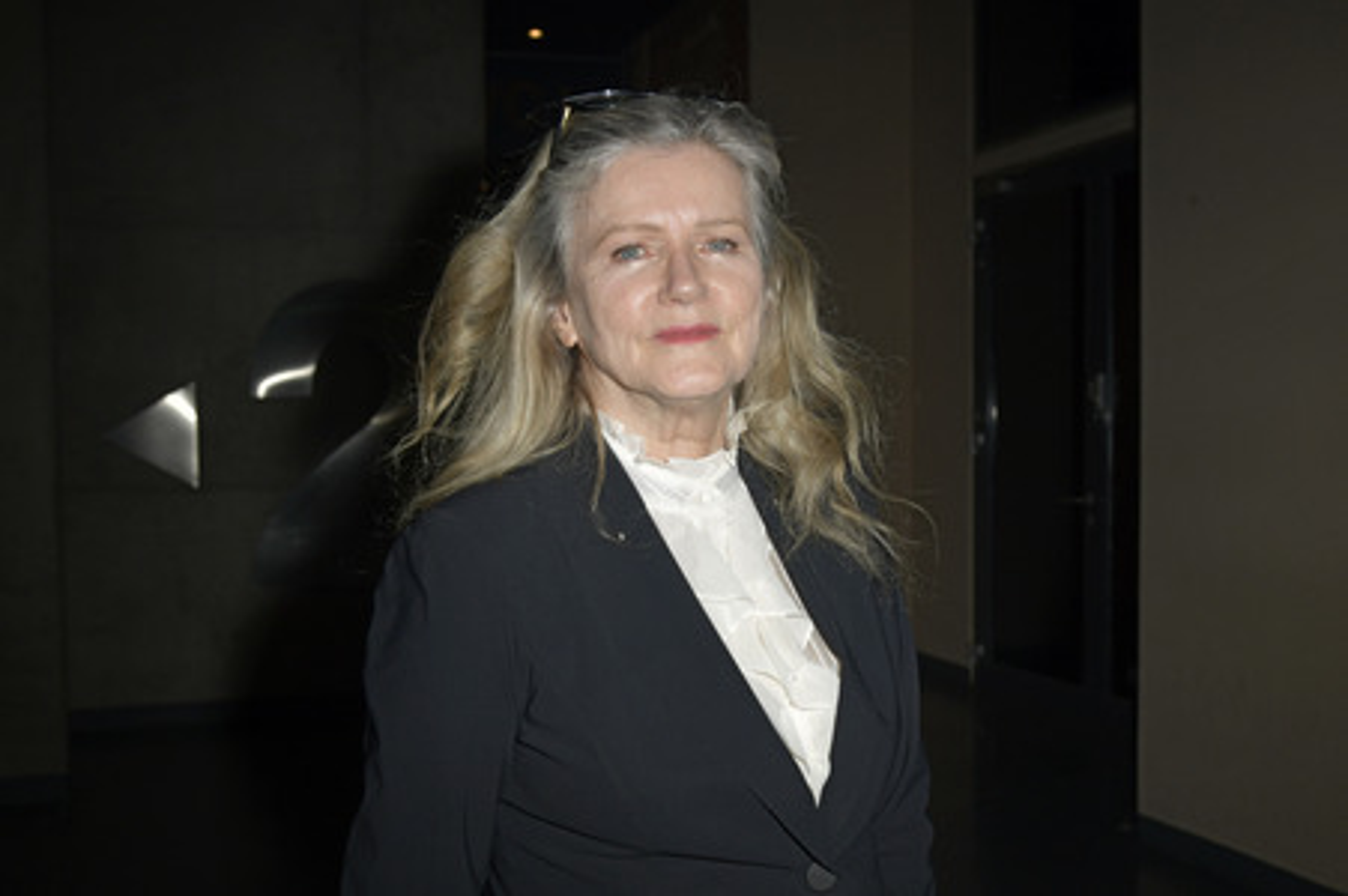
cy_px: 448
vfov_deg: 38.8
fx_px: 1272
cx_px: 674
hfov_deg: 55.8
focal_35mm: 34
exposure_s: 1/160
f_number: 6.3
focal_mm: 34
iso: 250
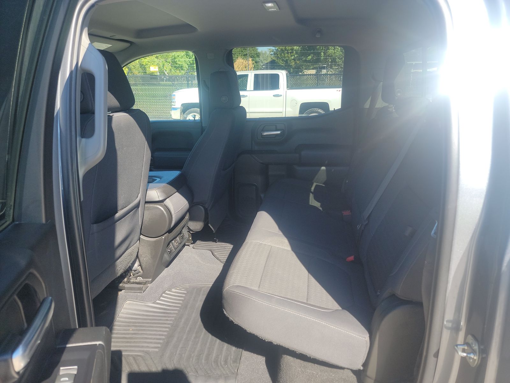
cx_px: 255
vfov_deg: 56.8
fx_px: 354
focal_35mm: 24
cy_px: 192
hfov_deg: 71.6
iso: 50
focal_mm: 6.7
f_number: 1.8
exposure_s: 1/161
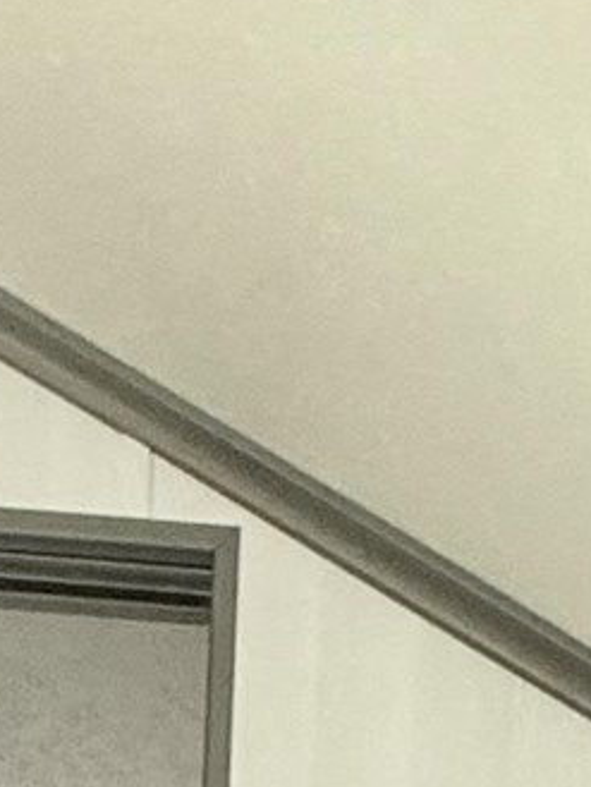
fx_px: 2229
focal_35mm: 98
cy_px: 2548
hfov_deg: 15.1
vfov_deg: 10.5
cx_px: 232
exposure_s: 1/72
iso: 320
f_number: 2.2
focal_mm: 2.22
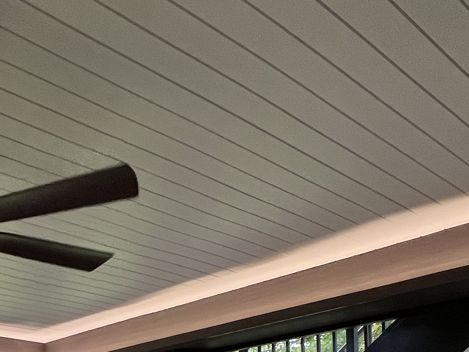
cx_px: 88
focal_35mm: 47
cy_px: 484
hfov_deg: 38.8
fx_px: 637
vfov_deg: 25.5
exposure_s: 1/99
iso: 125
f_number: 1.8
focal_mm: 1.57
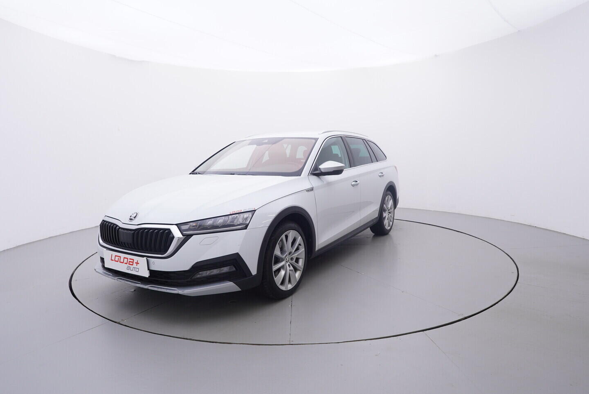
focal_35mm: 22
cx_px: 294
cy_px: 197
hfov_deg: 77.3
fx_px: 368
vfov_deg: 56.2
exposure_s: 1/80
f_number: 5
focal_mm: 15
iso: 200
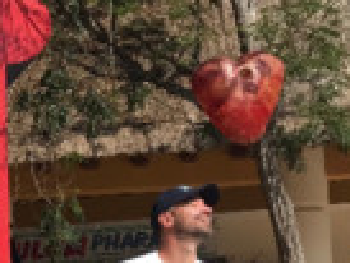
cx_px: -220
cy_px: 315
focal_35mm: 102
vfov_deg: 14.1
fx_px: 1032
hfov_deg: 16.9
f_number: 1.8
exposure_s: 1/2179
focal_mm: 3.99
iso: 20
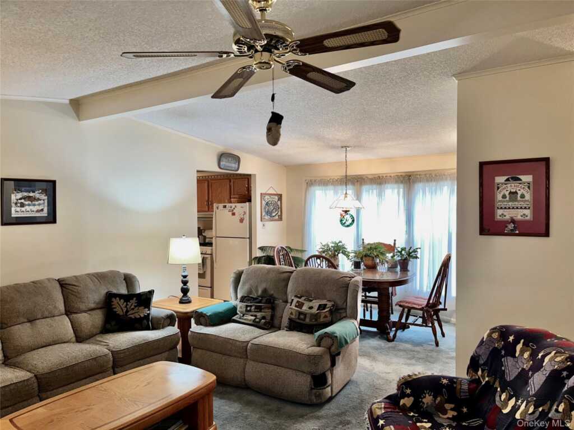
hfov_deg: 67.3
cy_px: 215
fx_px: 431
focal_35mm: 26
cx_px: 287
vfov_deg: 53.1
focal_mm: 5.1
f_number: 1.6
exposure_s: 1/18
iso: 50
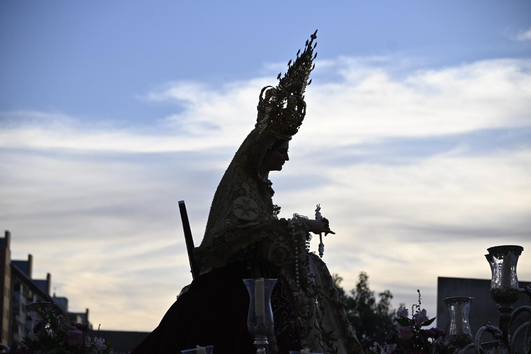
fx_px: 2080
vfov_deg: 9.7
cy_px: 177
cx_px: 266
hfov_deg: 14.5
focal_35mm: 141
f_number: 5.6
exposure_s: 1/320
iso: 100
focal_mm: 94
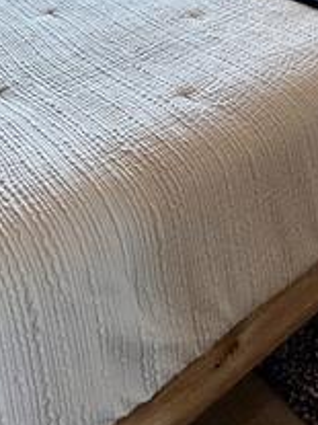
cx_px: 154
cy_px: -189
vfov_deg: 27.4
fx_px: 638
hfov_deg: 28.0
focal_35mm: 52
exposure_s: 1/182
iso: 64
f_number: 2.2
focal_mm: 2.22
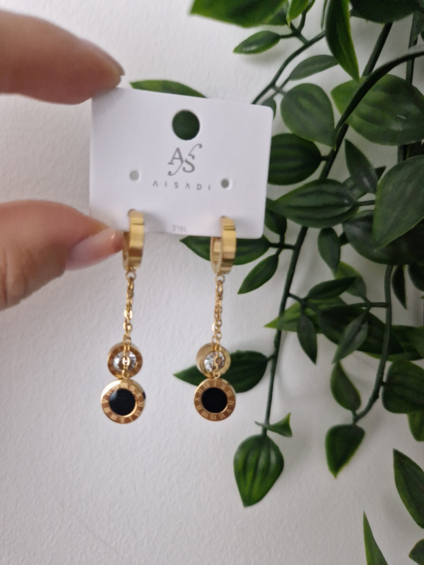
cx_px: 212
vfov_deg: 73.9
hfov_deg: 58.9
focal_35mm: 23
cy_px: 282
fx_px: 376
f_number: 1.8
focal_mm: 5.4
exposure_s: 1/100
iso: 100
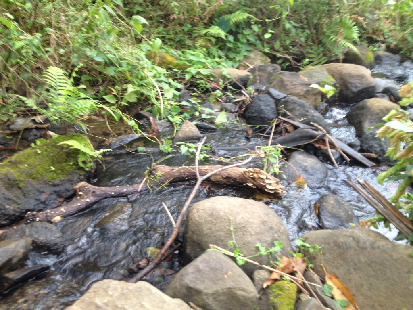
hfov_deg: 52.6
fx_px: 418
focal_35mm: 35
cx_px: 206
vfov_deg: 40.7
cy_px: 155
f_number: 2.4
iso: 64
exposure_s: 1/20
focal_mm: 4.28
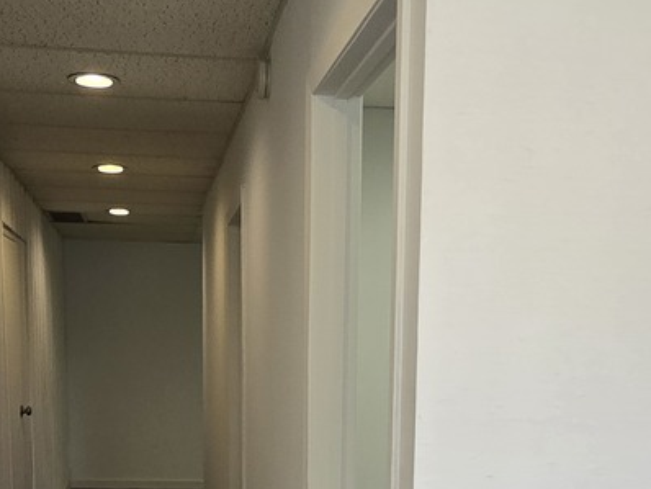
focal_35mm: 47
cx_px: 285
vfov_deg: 28.4
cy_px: 523
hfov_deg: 40.3
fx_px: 884
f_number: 2.2
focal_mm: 2.2
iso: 64
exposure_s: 1/120
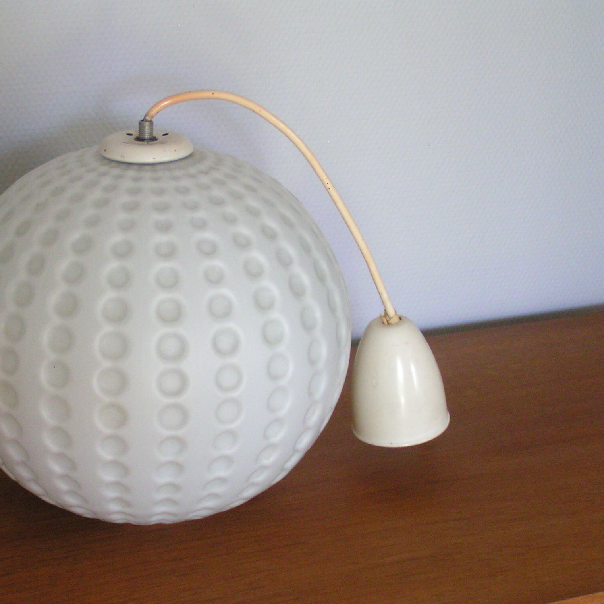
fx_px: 1481
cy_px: 300
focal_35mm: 75
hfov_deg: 23.0
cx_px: 199
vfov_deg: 23.1
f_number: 3.2
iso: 200
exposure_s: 1/20
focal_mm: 9.7
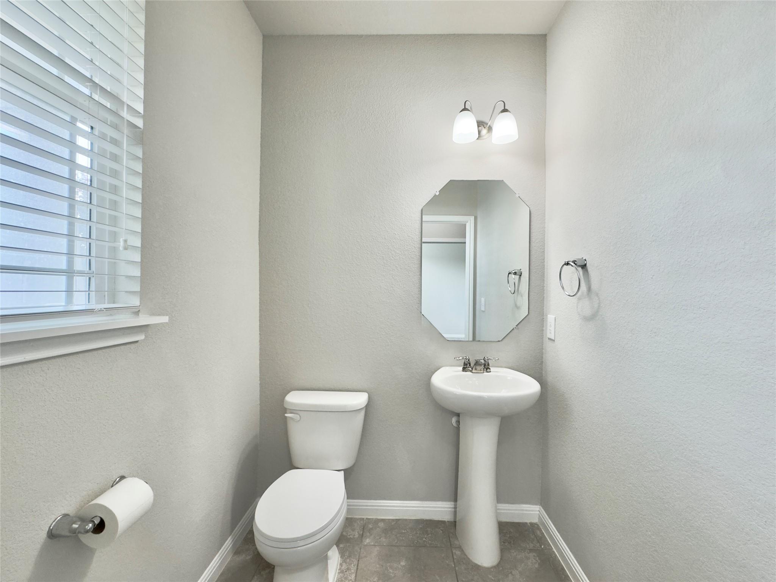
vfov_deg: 85.7
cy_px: 291
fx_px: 314
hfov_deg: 102.1
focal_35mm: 14
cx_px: 388
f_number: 2.2
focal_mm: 2.22
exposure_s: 1/120
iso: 160
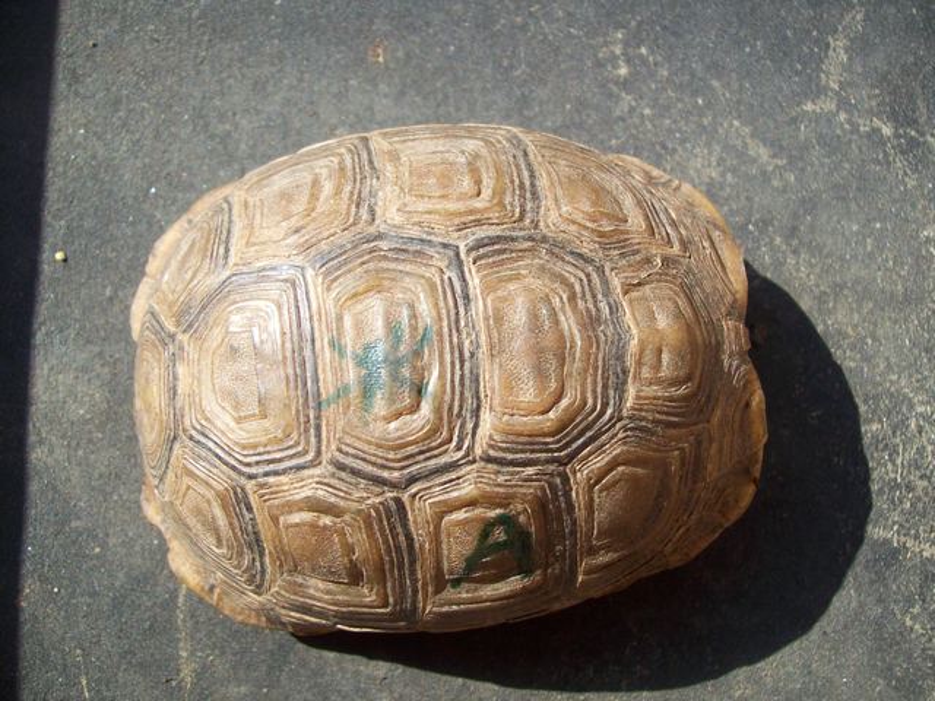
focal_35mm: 36
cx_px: 468
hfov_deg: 51.4
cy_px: 350
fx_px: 972
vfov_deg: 39.7
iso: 80
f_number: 2.7
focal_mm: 6
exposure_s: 1/520
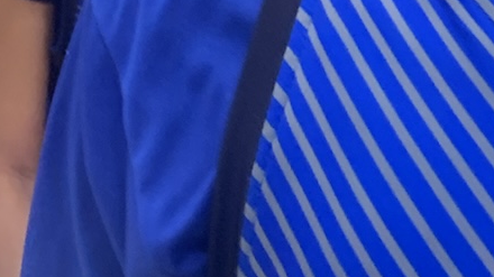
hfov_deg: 17.4
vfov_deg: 10.1
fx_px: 1519
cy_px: -142
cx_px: 635
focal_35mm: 116
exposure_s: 1/60
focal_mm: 4.25
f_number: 1.8
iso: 125
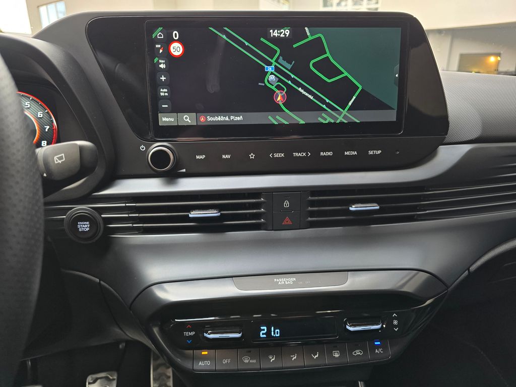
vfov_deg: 58.9
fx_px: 343
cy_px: 194
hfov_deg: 73.9
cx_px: 258
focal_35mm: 23
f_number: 1.7
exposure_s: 1/100
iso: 125
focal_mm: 6.3
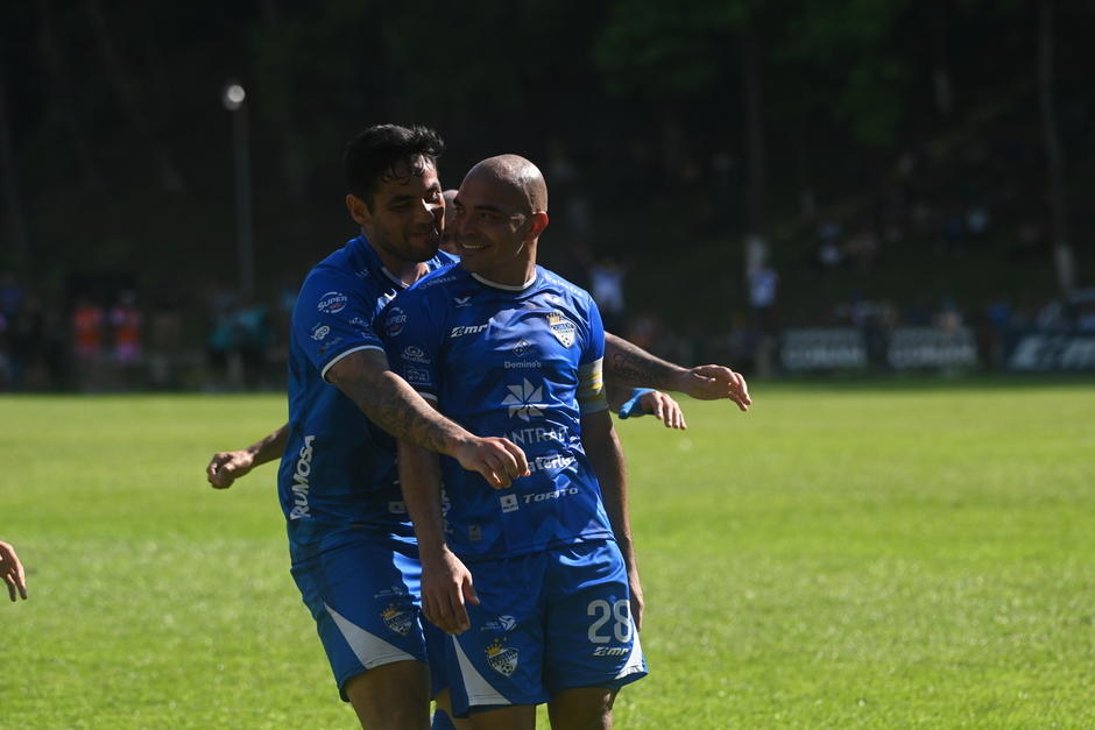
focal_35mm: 200
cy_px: 365
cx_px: 548
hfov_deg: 10.3
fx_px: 6084
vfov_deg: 6.9
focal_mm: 200
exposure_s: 1/3200
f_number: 5.6
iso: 800
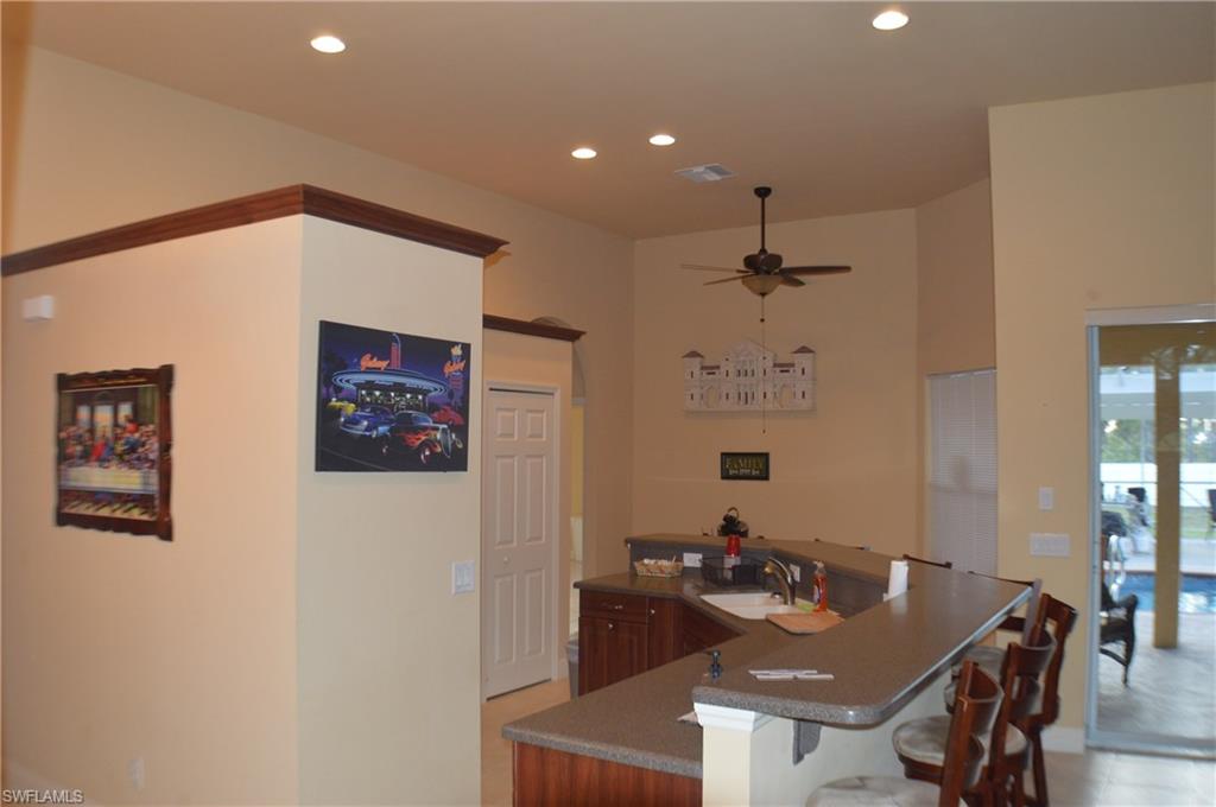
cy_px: 404
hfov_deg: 53.2
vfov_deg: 36.8
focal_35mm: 36
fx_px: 1214
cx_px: 608
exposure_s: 1/60
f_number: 3.8
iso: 720
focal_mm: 24
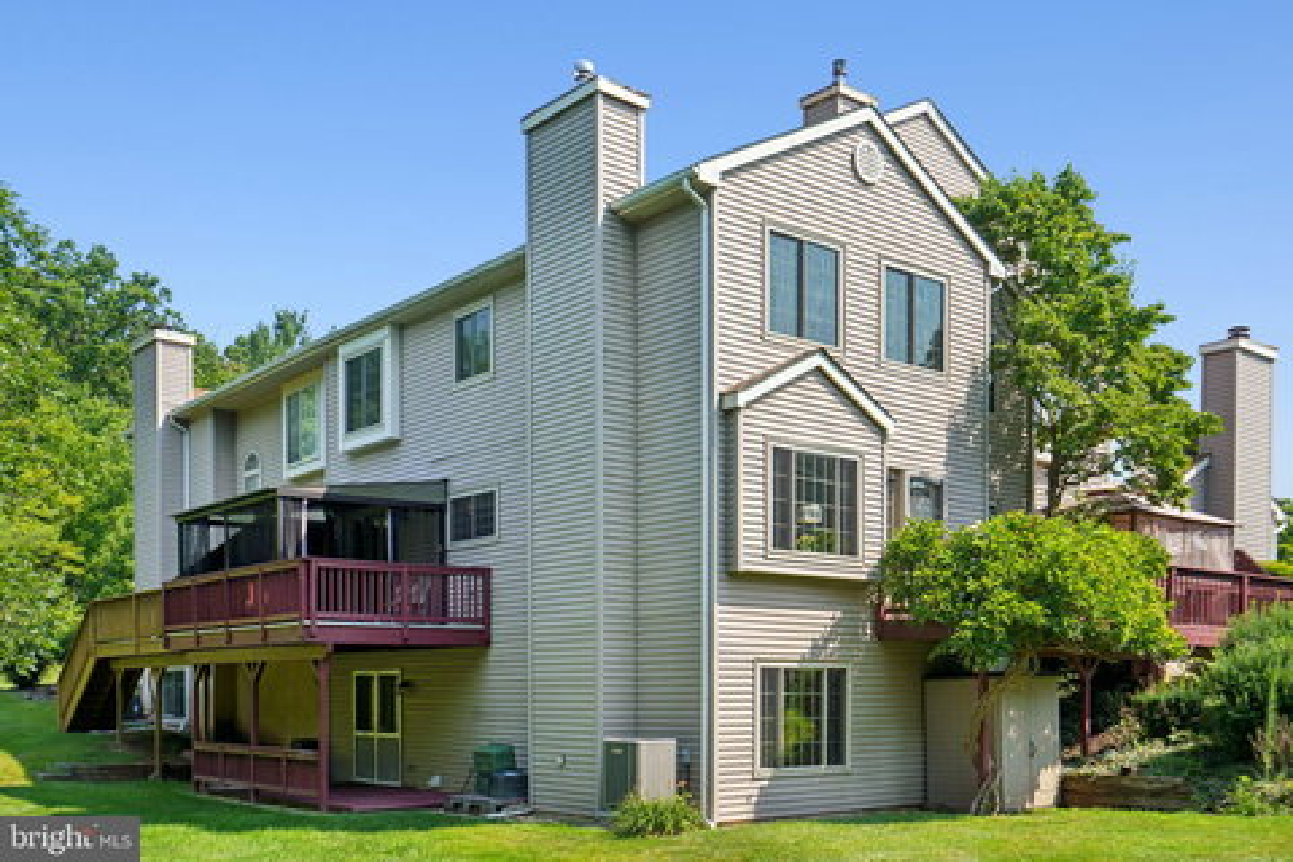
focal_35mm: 35
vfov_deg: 37.9
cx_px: 646
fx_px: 1257
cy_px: 431
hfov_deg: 54.4
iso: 100
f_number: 8
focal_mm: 35
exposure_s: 1/50
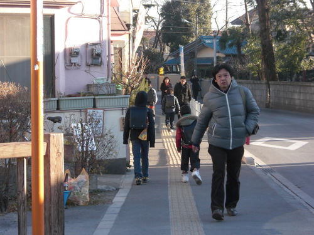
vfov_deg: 13.7
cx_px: 157
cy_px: 118
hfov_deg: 18.2
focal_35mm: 108
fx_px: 980
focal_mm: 18.9
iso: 100
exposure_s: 1/80
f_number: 5.3
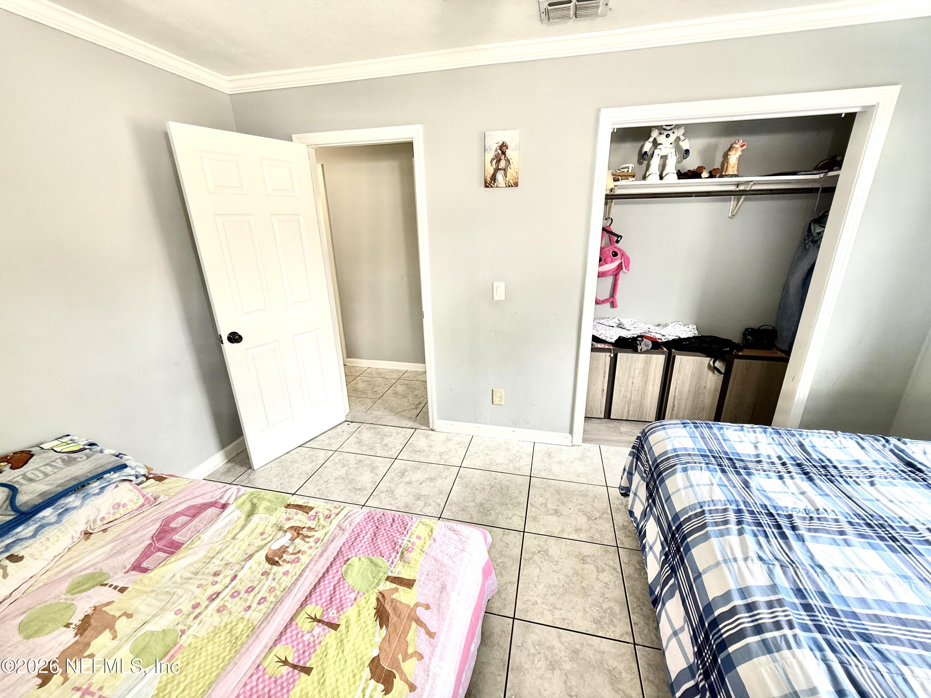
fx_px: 377
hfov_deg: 102.1
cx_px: 466
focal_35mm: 14
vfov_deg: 85.7
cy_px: 349
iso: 100
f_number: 2.2
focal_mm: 2.22
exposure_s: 1/99
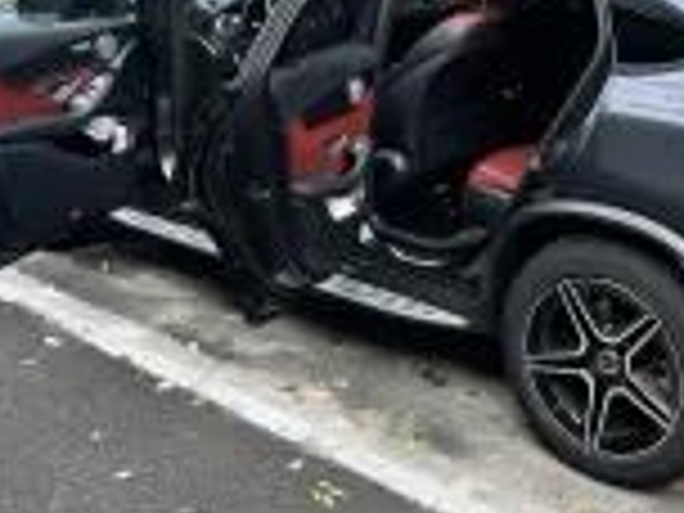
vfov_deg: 25.4
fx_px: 1126
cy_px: 130
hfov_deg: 32.9
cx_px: 540
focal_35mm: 57
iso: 80
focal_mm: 6.86
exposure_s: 1/611
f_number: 1.78
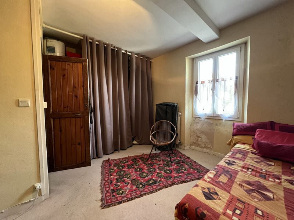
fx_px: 110
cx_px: 147
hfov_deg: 106.2
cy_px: 110
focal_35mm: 13
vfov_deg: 89.9
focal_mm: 1.57
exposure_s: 1/50
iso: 640
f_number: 1.8
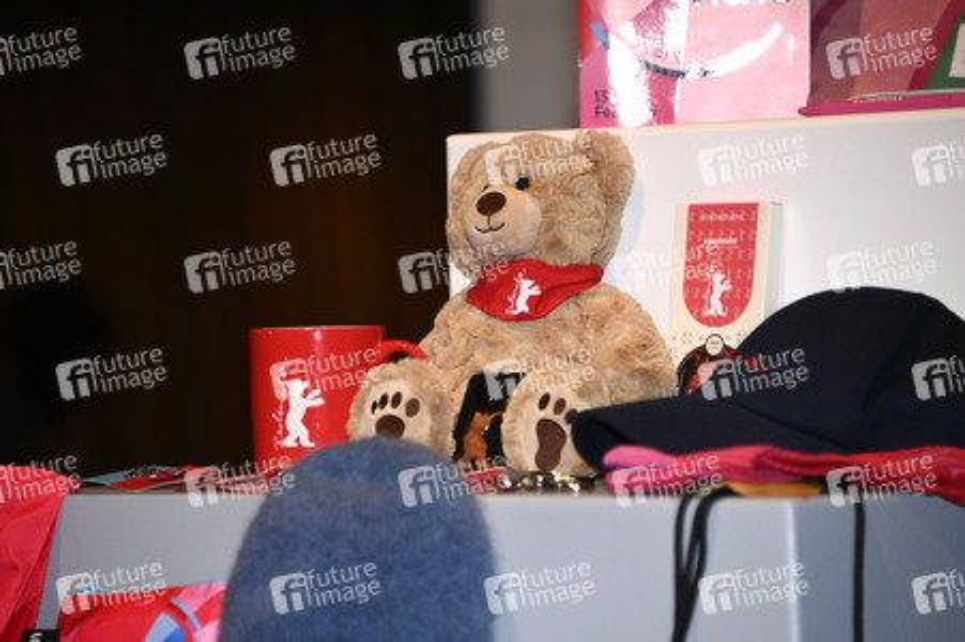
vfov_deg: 5.5
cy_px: 321
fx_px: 6696
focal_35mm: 250
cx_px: 482
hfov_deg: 8.2
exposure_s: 1/200
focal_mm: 250
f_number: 5.6
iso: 500
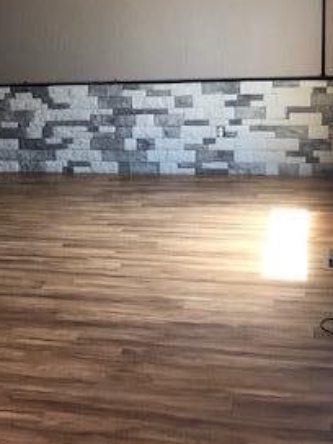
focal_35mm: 66
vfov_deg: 29.3
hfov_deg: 21.6
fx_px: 847
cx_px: 20
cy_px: 168
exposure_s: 1/15
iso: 64
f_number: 1.8
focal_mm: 3.99
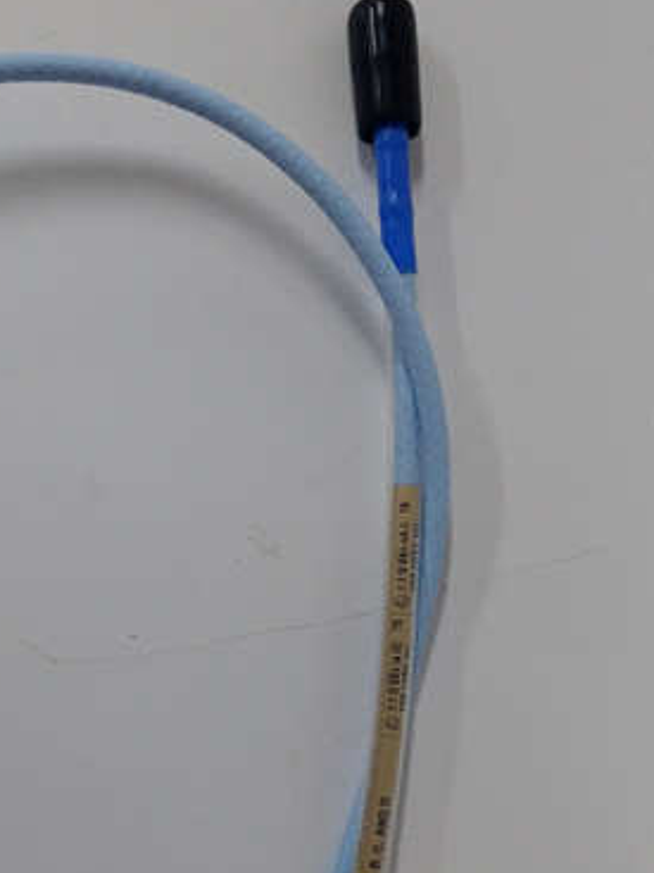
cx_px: 119
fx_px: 1235
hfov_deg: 28.9
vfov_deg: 37.5
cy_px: 704
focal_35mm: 49
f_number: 2
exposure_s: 1/33
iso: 231
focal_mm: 3.79
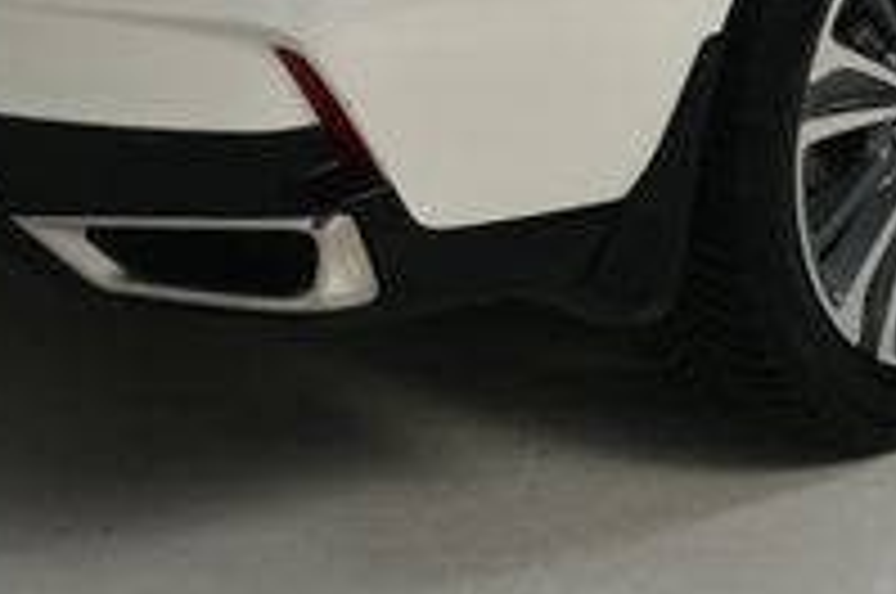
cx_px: 657
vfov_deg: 11.3
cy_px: -279
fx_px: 2882
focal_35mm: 116
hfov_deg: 17.6
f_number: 14
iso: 100
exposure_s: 1/160
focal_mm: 24
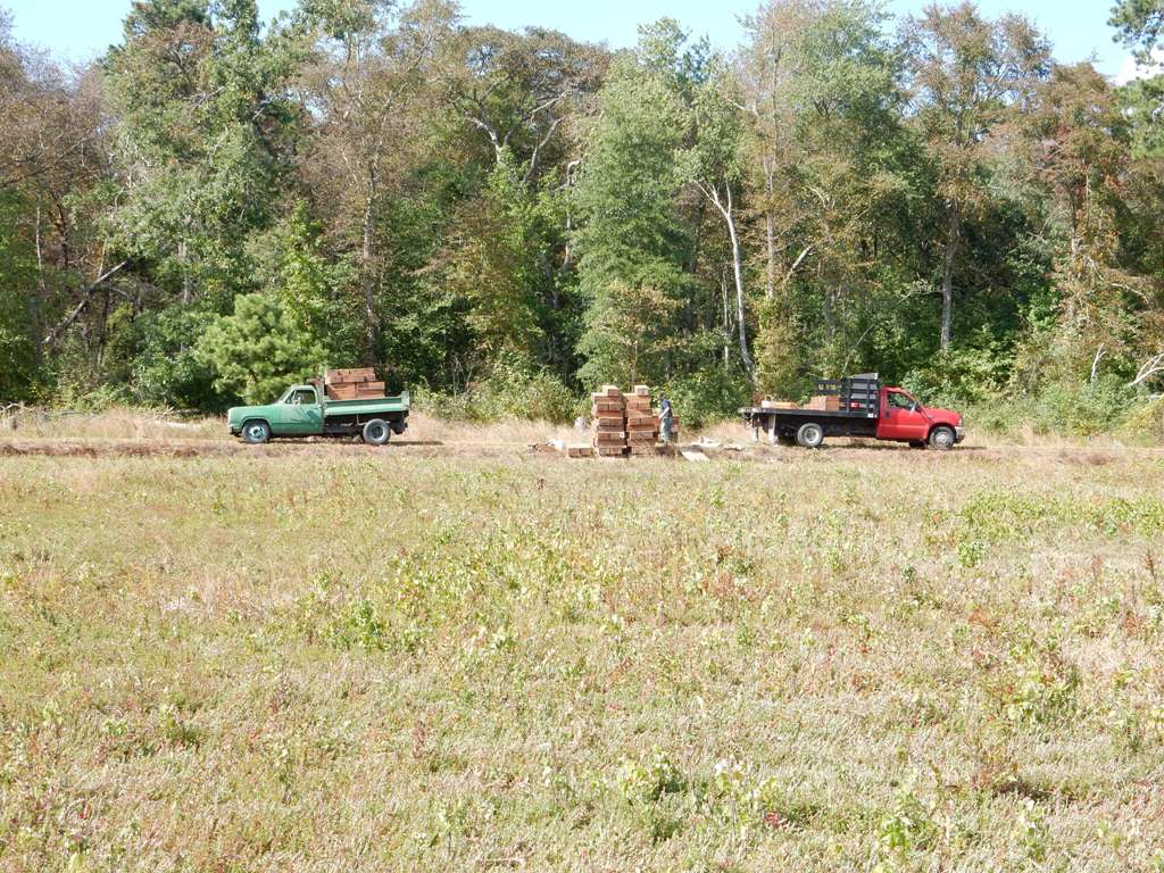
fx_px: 2018
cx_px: 582
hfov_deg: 32.2
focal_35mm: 60
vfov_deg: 24.4
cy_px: 436
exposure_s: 1/320
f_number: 4.5
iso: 125
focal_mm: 10.7
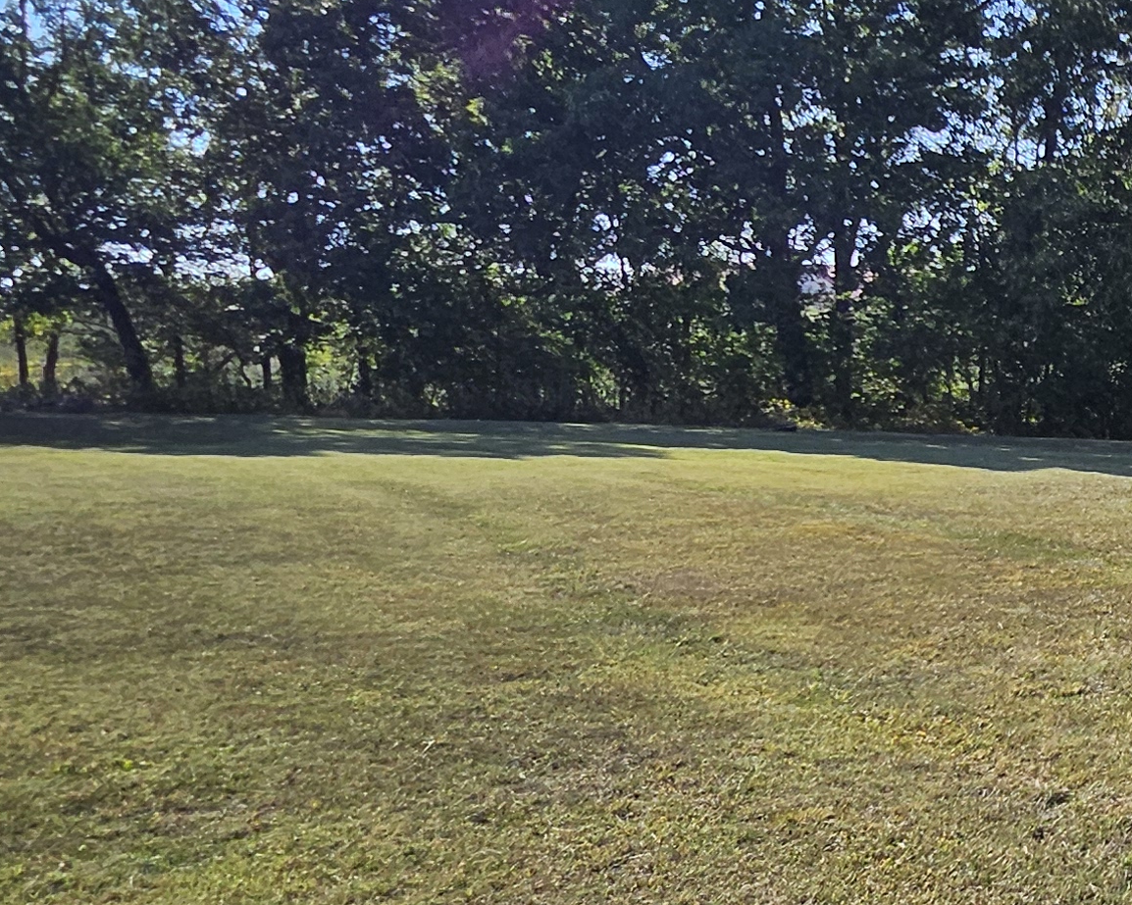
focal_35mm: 44
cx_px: 1317
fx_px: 1474
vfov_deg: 34.1
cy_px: 446
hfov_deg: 34.6
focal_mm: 1.74
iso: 32
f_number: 2.2
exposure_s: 1/1307
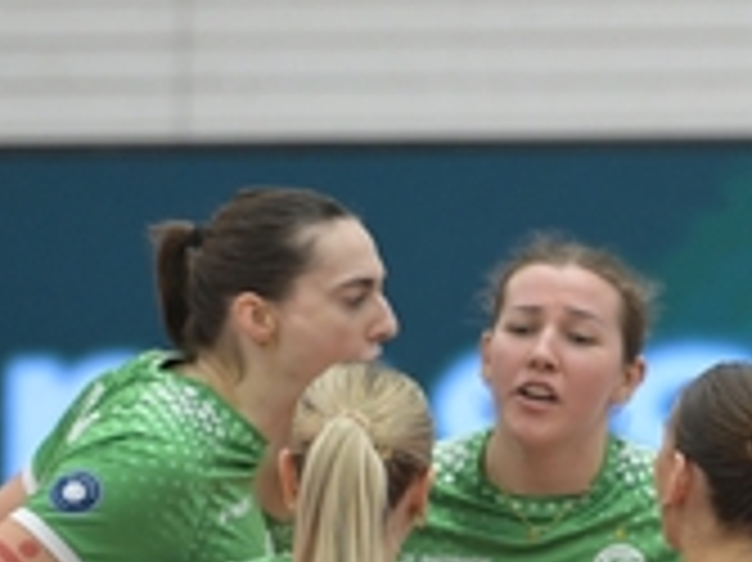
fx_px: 14241
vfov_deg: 2.3
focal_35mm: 656
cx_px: 752
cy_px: 701
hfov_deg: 3.0
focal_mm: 190
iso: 2000
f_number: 3.5
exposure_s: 1/320
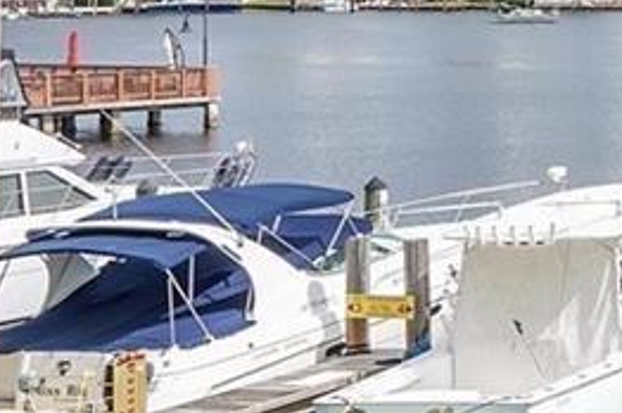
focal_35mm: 104
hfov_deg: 13.9
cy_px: -47
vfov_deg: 12.9
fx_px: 1795
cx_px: 1484
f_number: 10
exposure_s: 1/200
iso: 100
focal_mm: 17
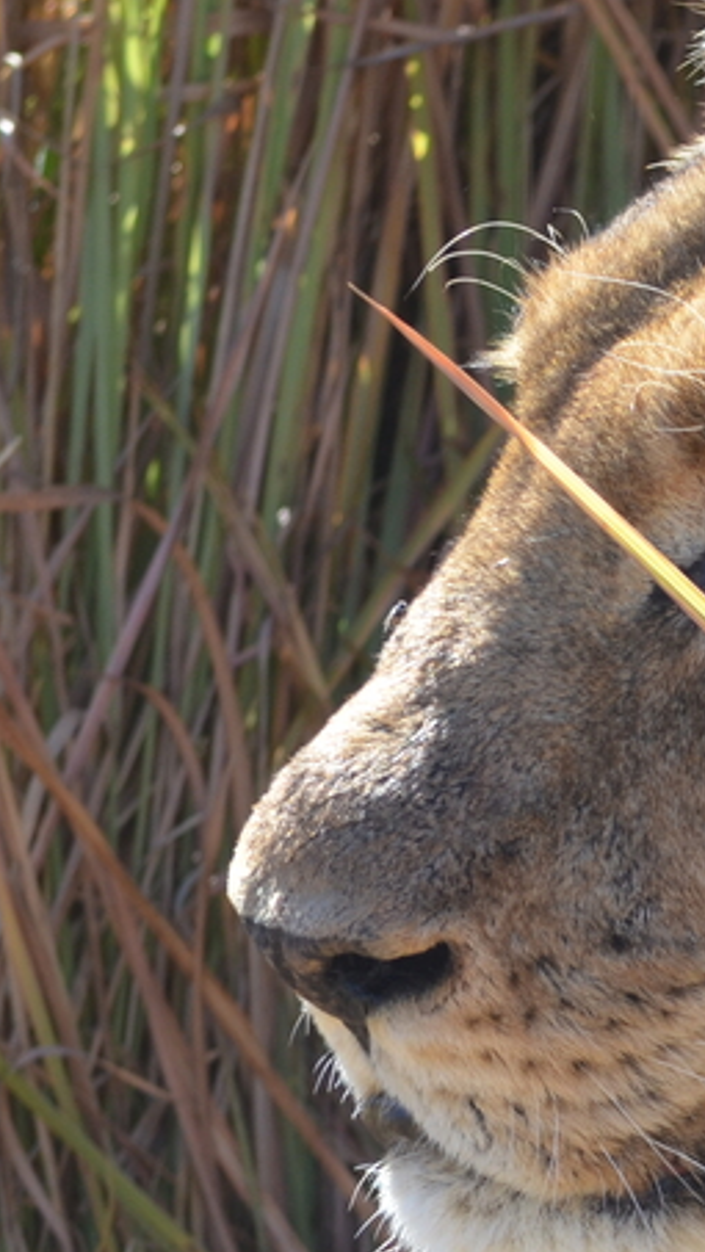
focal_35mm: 930
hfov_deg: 1.3
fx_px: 30890
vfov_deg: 2.3
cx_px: 1482
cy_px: 763
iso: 360
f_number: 5.6
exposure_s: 1/500
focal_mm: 210
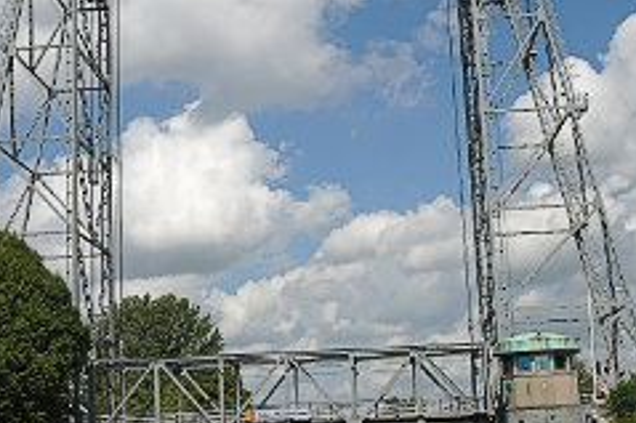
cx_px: 262
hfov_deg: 30.0
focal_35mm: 67
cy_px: 178
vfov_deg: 20.3
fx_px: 1183
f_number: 6.7
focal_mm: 24
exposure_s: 1/500
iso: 100
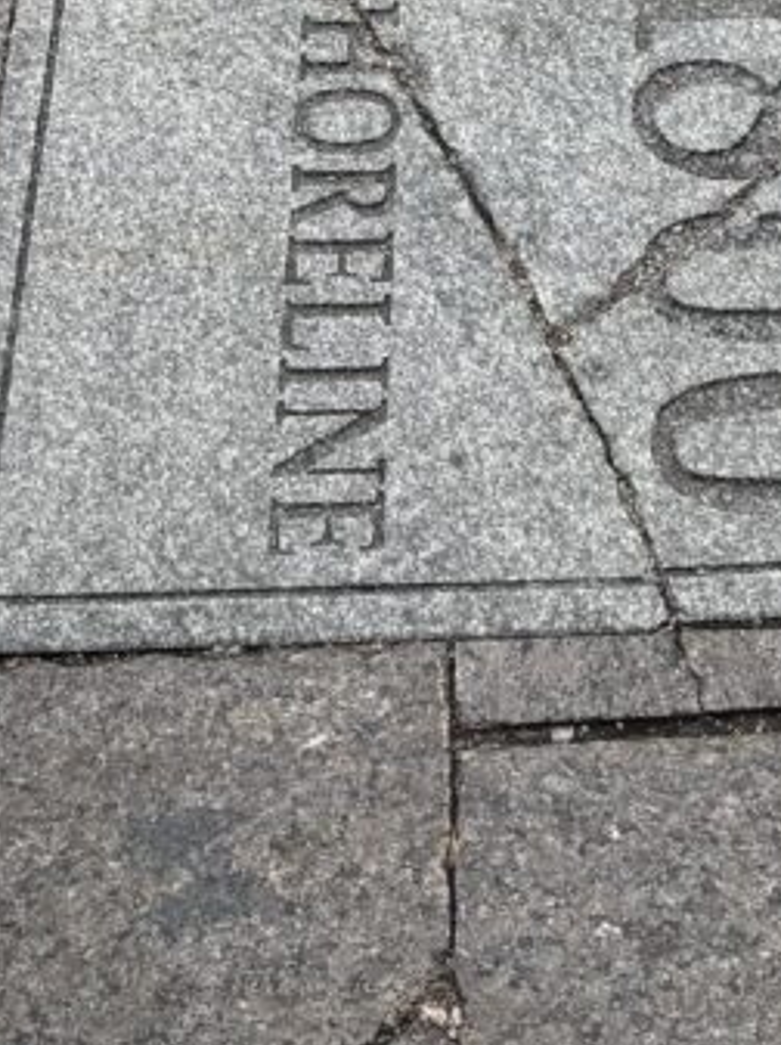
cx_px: 679
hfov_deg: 19.8
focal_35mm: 73
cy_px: -273
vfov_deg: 23.8
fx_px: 2200
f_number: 1.78
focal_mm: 6.76
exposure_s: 1/325
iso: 80
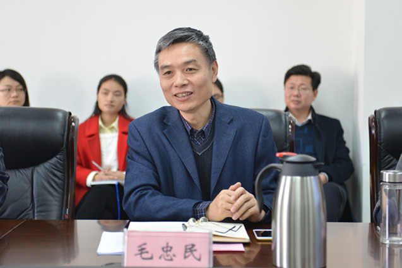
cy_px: 134
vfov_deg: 21.9
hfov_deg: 32.4
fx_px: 692
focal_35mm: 62
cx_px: 201
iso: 900
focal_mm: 62
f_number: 2.8
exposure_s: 1/125
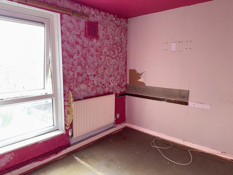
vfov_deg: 56.8
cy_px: 88
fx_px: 162
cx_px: 116
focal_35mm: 24
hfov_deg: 71.6
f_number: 1.78
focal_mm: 6.76
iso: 64
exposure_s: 1/47
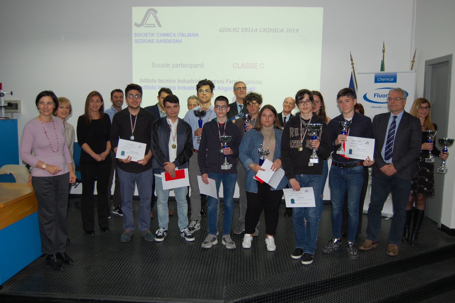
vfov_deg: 43.5
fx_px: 379
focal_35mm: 30
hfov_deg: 62.0
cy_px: 152
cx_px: 228
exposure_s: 1/60
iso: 400
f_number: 3.8
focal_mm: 20
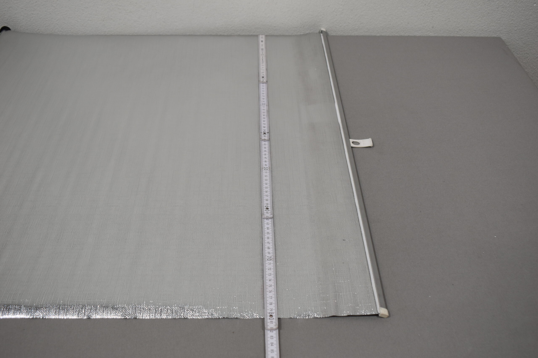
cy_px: 179
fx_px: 605
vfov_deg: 33.0
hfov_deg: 47.9
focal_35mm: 40
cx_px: 269
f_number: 5.6
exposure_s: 1/125
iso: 280
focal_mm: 27
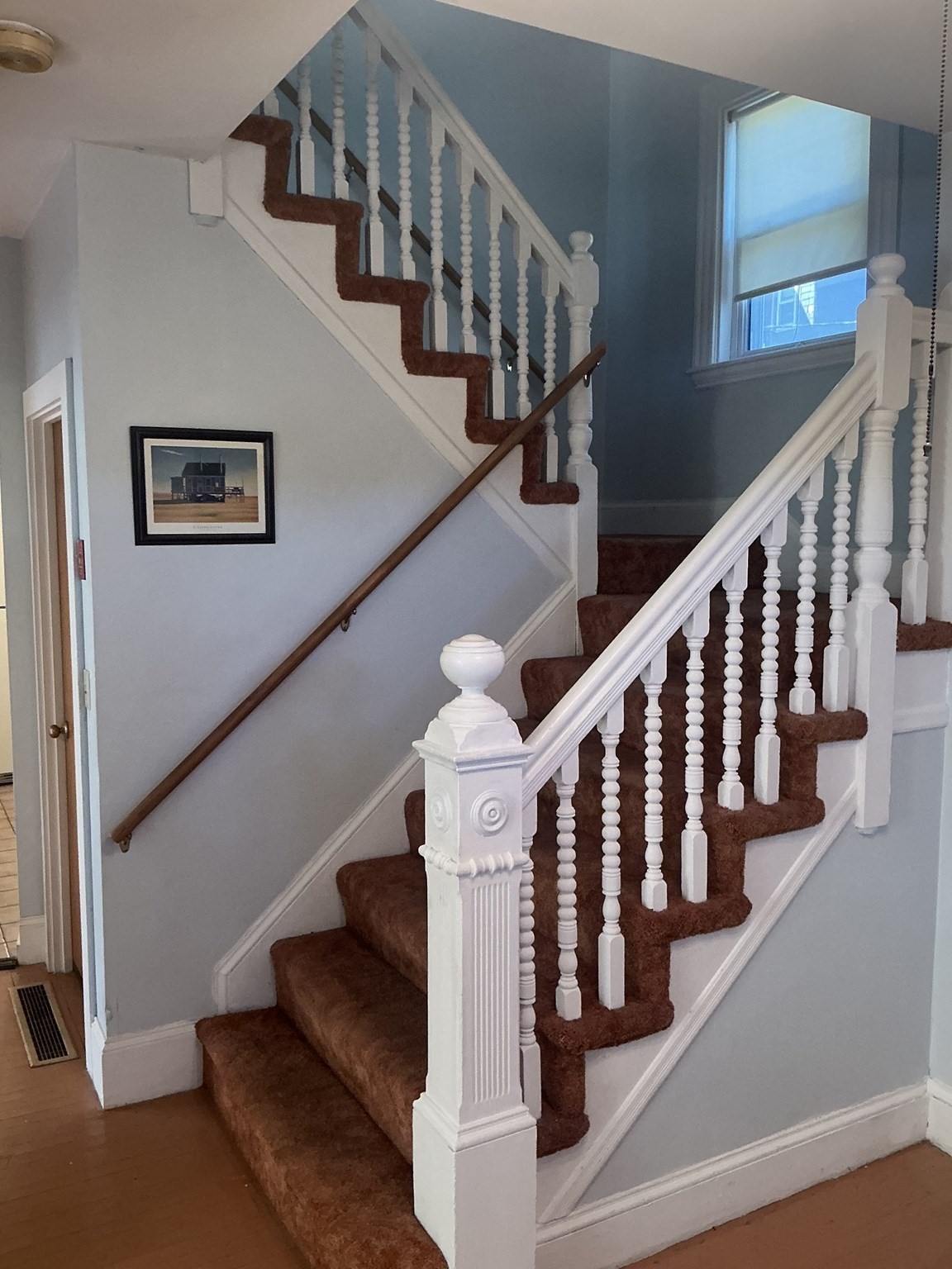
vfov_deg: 63.4
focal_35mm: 28
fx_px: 1027
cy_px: 634
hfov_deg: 49.7
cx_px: 476
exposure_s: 1/60
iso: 64
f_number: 1.8
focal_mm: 3
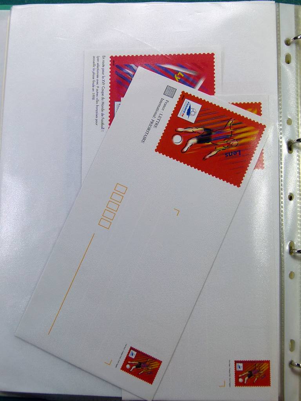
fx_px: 452
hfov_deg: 36.8
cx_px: 150
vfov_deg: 47.9
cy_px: 200
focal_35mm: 39
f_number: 4
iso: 100
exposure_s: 1/125
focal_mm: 7
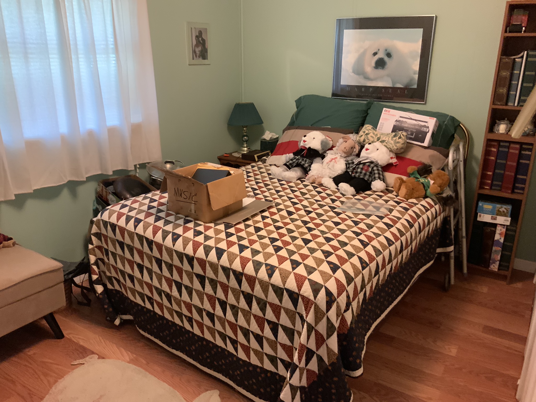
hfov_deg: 61.7
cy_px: 201
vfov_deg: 48.2
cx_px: 268
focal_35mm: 29
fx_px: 449
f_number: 1.8
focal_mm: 3
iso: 200
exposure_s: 1/40
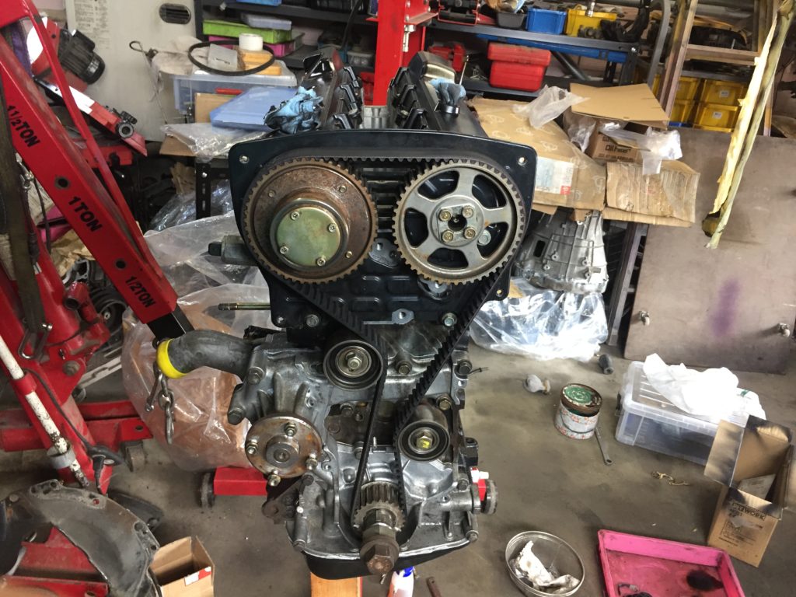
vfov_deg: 48.2
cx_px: 398
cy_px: 298
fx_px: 667
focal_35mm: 29
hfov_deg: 61.7
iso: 125
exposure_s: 1/30
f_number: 2.2
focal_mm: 4.15
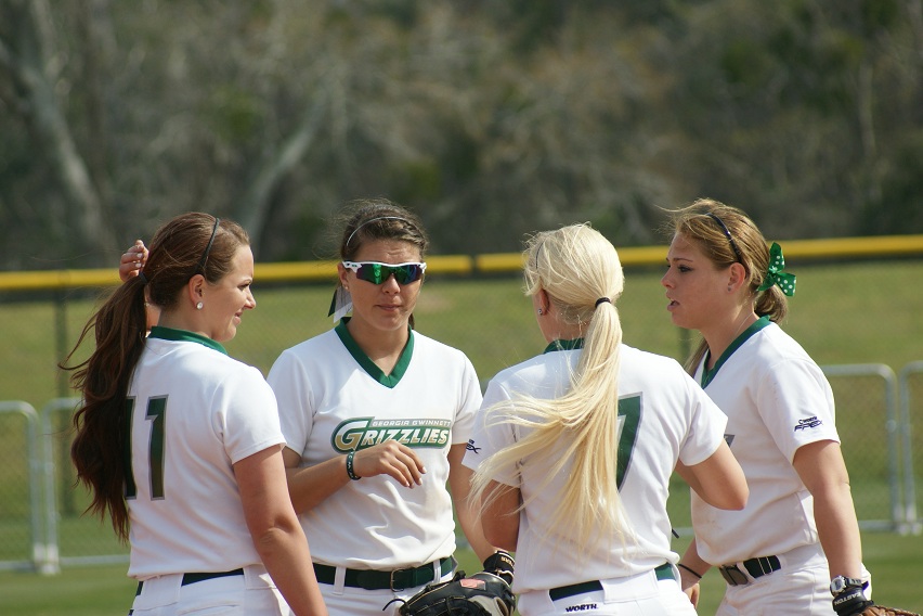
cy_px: 308
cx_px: 462
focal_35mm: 345
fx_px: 8845
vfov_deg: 4.0
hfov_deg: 6.0
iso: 125
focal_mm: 230
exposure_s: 1/500
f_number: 5.6
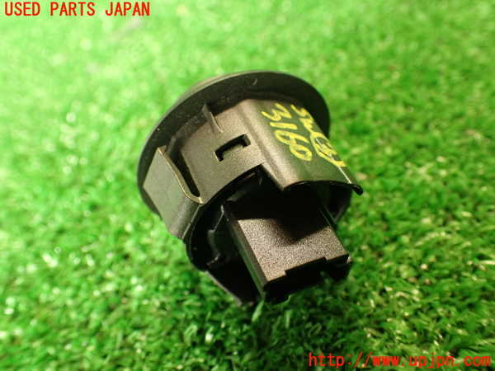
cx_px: 248
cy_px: 186
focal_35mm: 32
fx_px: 458
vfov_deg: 44.2
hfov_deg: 56.8
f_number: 2.4
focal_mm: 5.79
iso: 400
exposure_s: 1/30
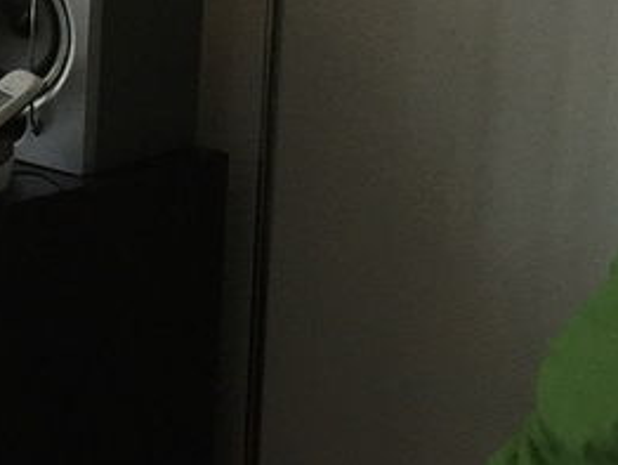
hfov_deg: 9.7
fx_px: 3163
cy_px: -97
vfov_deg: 8.3
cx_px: -922
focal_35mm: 177
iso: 32
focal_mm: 4.15
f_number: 2.2
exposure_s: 1/168
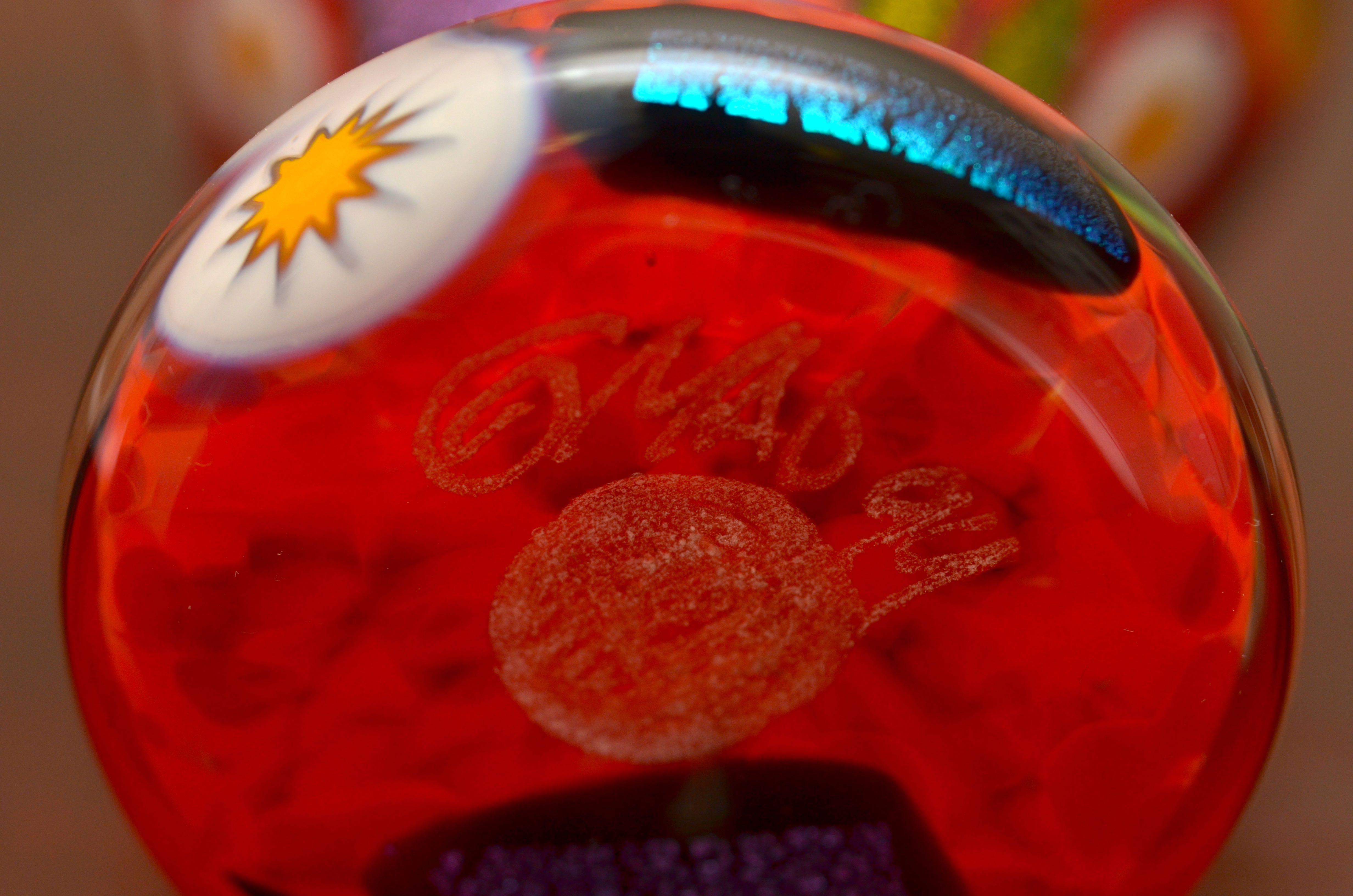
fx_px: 3094
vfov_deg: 16.5
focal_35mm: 82
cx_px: 676
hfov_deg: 24.7
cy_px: 448
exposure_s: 1/160
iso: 400
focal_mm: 55
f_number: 4
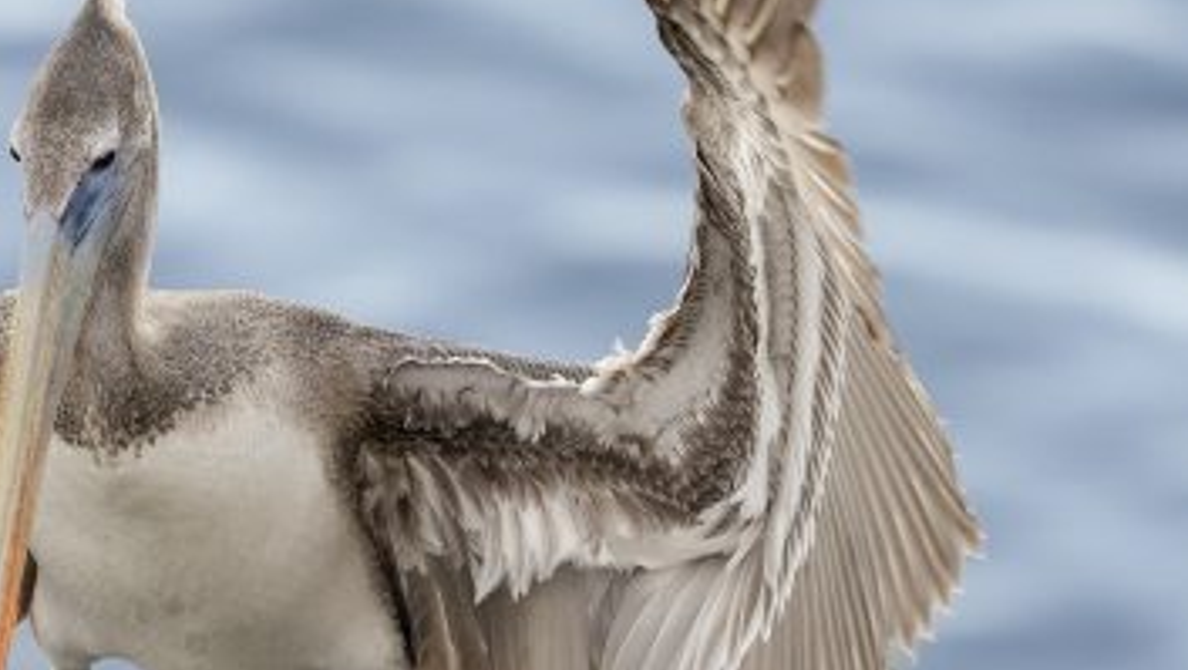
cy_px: 441
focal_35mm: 997
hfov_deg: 2.2
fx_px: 31423
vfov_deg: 1.2
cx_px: -3
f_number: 4
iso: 3200
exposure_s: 1/2000
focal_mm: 420
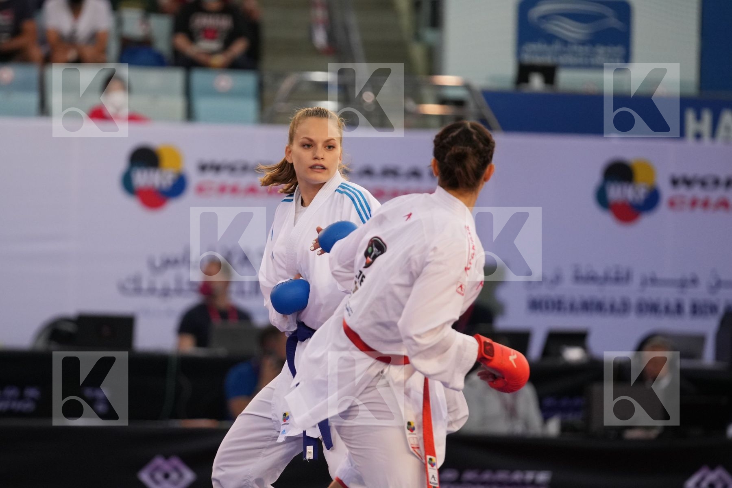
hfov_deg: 6.9
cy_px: 244
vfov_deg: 4.6
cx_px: 366
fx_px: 6100
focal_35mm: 300
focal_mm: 200
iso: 2000
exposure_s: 1/1000
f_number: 2.8
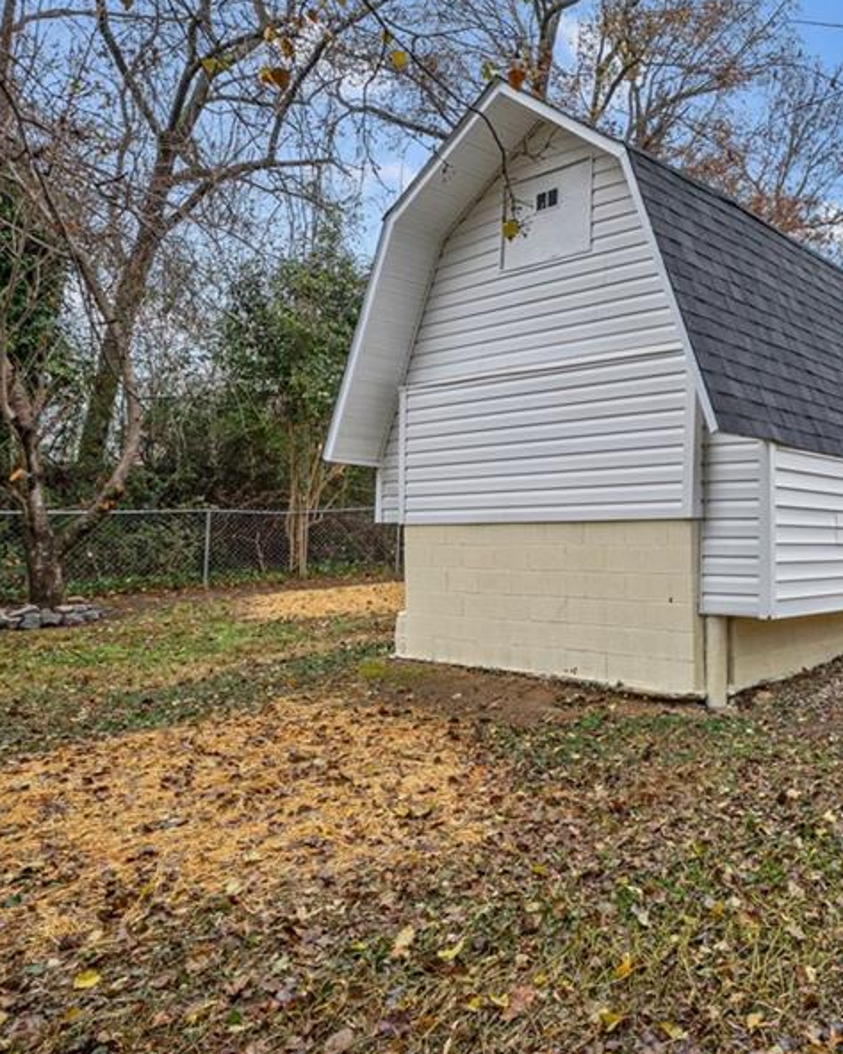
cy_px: 488
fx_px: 811
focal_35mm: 26
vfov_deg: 65.9
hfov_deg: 48.3
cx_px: 781
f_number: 7.1
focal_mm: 16
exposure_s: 1/100
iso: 200
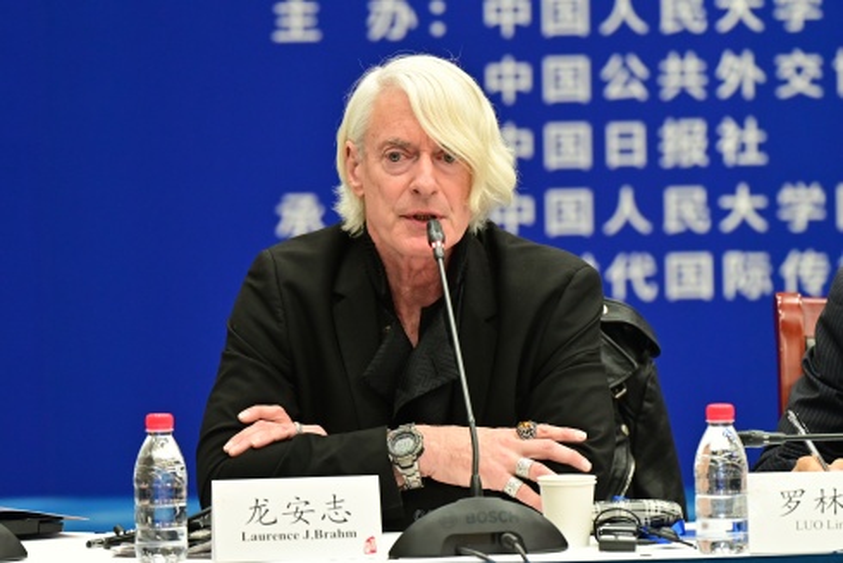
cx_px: 422
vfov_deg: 5.1
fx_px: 6324
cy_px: 282
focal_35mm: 270
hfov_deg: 7.6
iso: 1600
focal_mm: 180
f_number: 3.5
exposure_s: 1/160
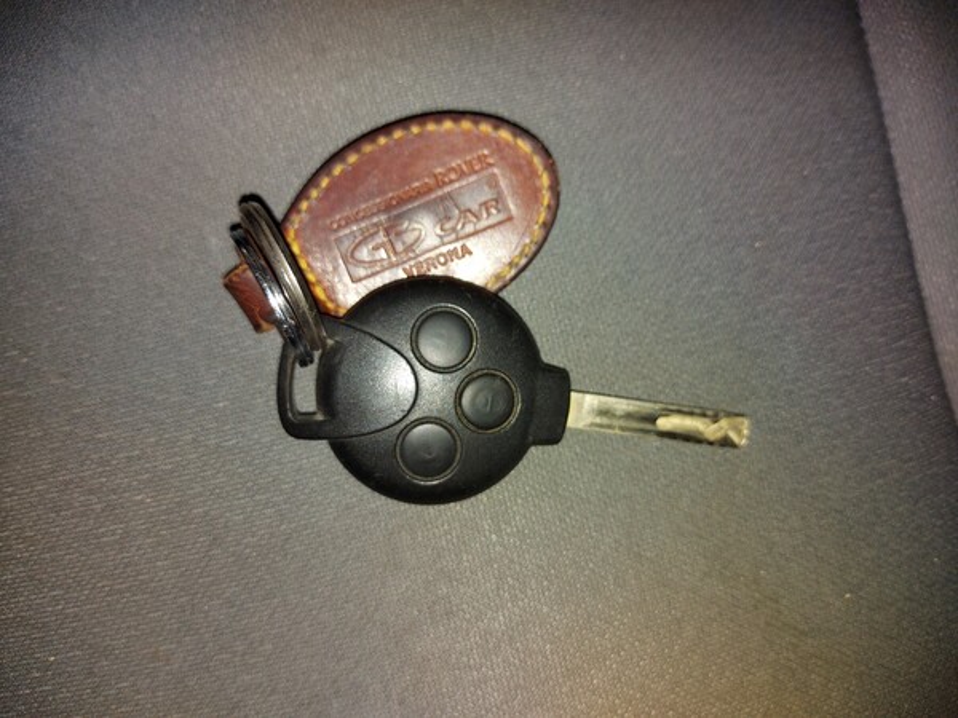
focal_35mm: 24
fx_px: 664
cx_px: 479
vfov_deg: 56.8
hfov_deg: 71.6
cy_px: 359
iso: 50
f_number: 1.8
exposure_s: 1/100
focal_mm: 5.23
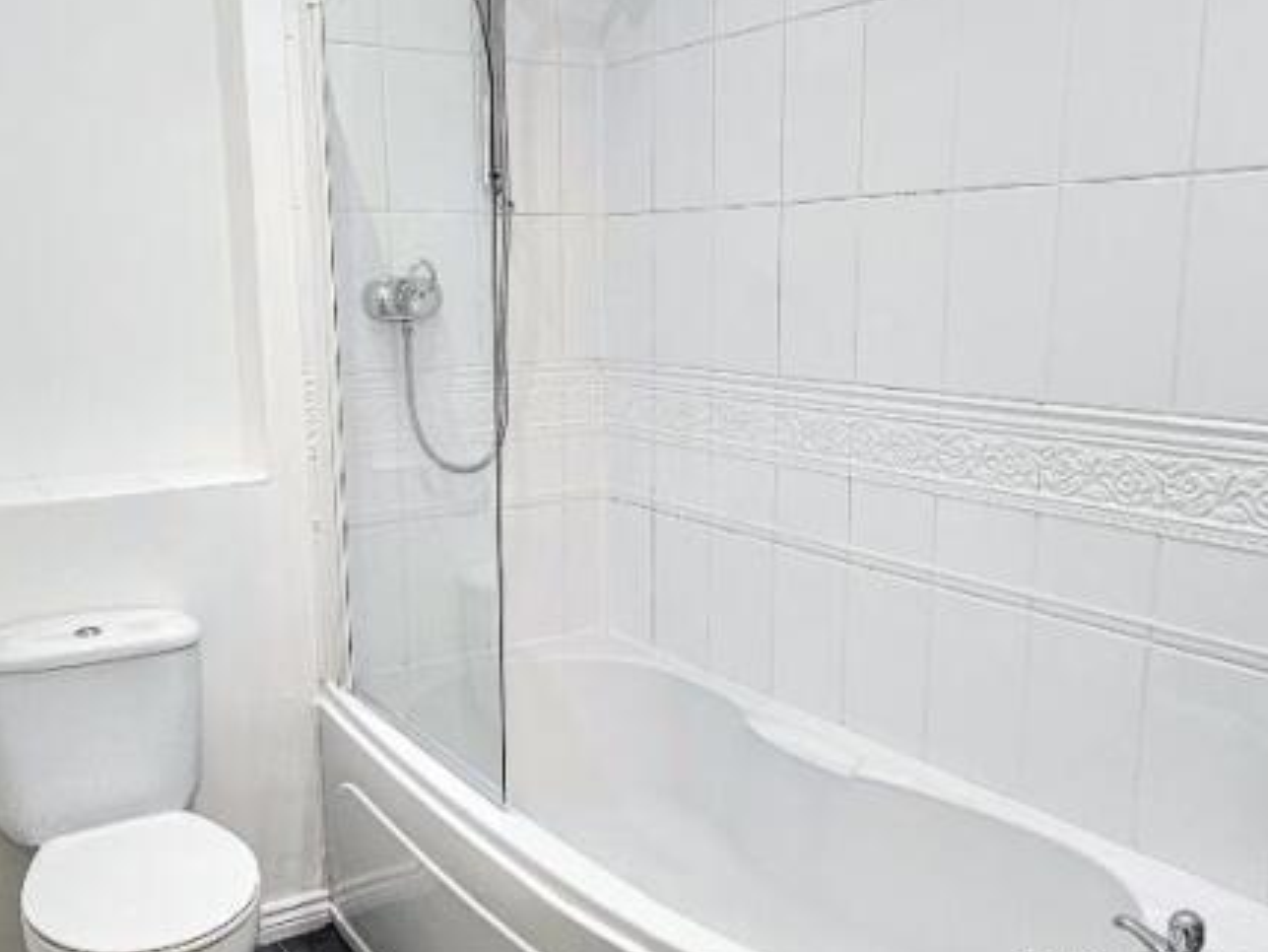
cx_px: 609
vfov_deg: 45.3
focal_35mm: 31
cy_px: 544
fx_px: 1136
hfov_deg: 58.3
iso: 160
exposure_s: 1/50
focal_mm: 2.2
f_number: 2.2
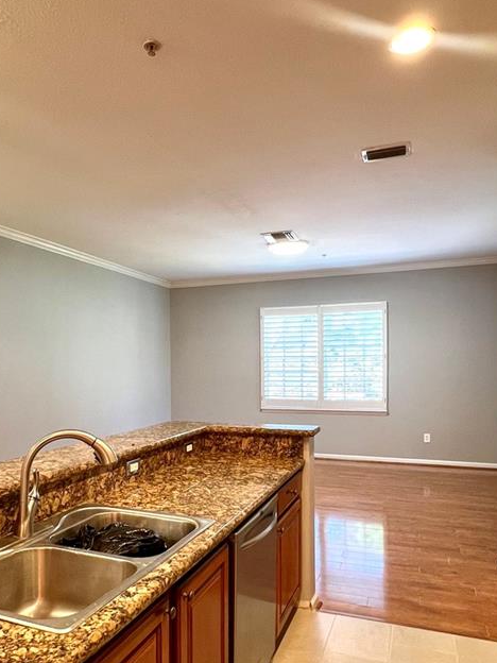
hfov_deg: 54.6
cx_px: 207
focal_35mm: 25
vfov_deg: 69.1
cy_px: 375
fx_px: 479
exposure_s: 1/60
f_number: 1.8
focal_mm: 1.57
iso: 200
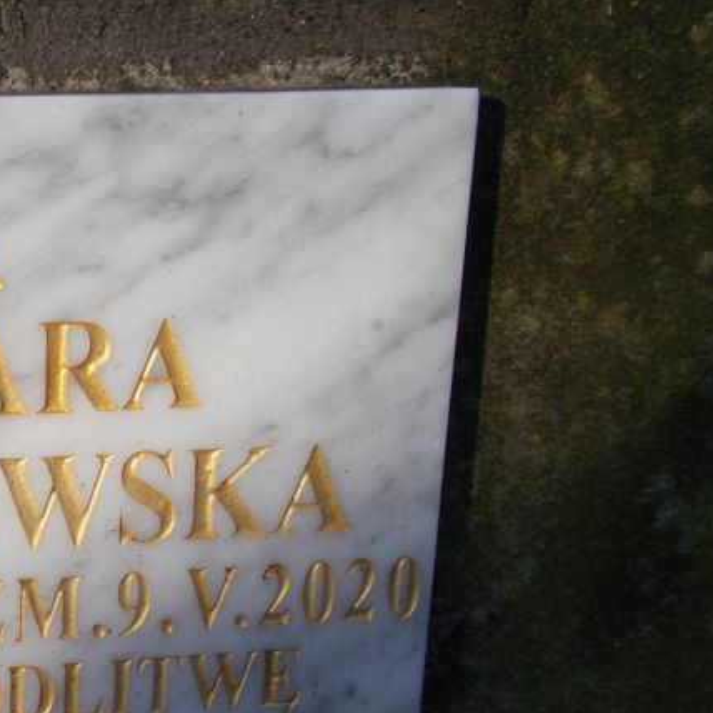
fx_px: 1282
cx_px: -95
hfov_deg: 28.0
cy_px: 398
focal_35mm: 55
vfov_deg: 31.1
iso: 80
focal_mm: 4.6
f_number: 3.2
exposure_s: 1/200
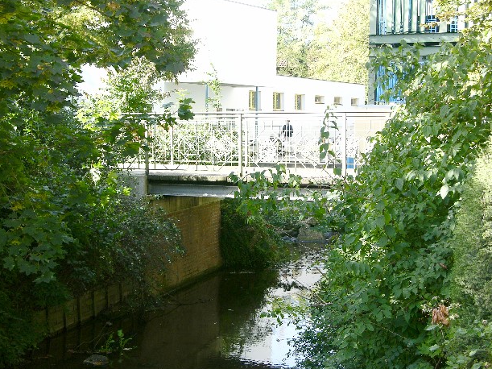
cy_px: 185
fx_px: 1009
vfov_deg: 20.7
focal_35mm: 71
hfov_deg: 27.4
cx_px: 246
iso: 50
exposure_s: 1/45.9
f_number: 4.2
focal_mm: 17.8
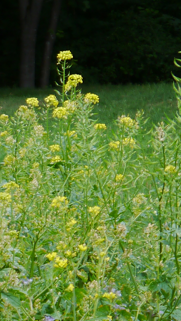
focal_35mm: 213
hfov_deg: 5.3
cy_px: 331
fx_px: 1818
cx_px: -389
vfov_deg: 10.0
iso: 160
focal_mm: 26
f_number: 4.7
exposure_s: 1/100
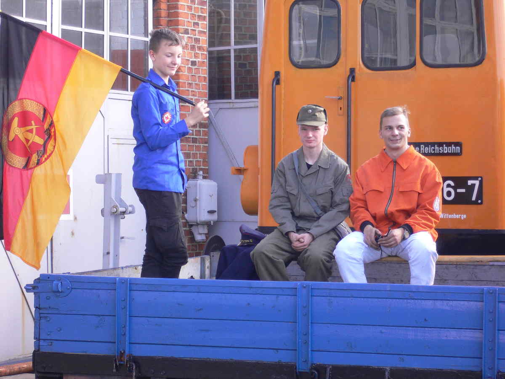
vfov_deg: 14.1
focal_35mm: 105
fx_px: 1532
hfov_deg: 18.7
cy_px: 190
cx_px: 252
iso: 100
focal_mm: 17.4
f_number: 5
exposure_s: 1/50
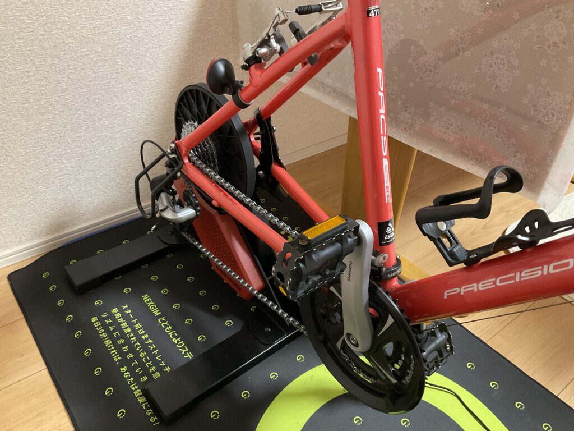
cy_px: 216
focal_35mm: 29
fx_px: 481
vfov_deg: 48.2
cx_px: 287
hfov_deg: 61.7
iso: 320
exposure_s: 1/40
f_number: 1.8
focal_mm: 3
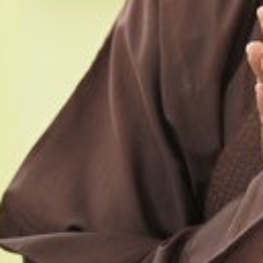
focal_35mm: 512
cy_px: 24
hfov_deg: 3.4
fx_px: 4401
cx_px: 357
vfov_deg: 3.4
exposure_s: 1/80
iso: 2000
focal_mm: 120
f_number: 4
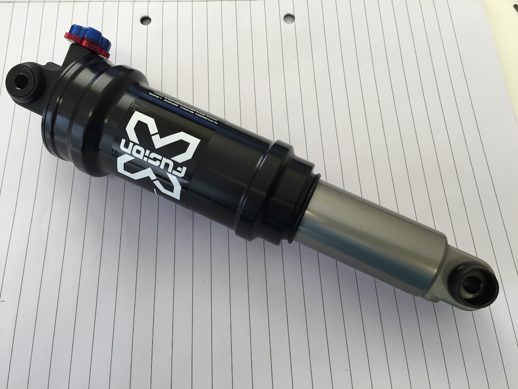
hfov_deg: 61.7
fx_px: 434
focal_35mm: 29
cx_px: 259
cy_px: 194
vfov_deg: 48.2
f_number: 2.2
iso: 32
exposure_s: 1/33
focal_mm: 4.15
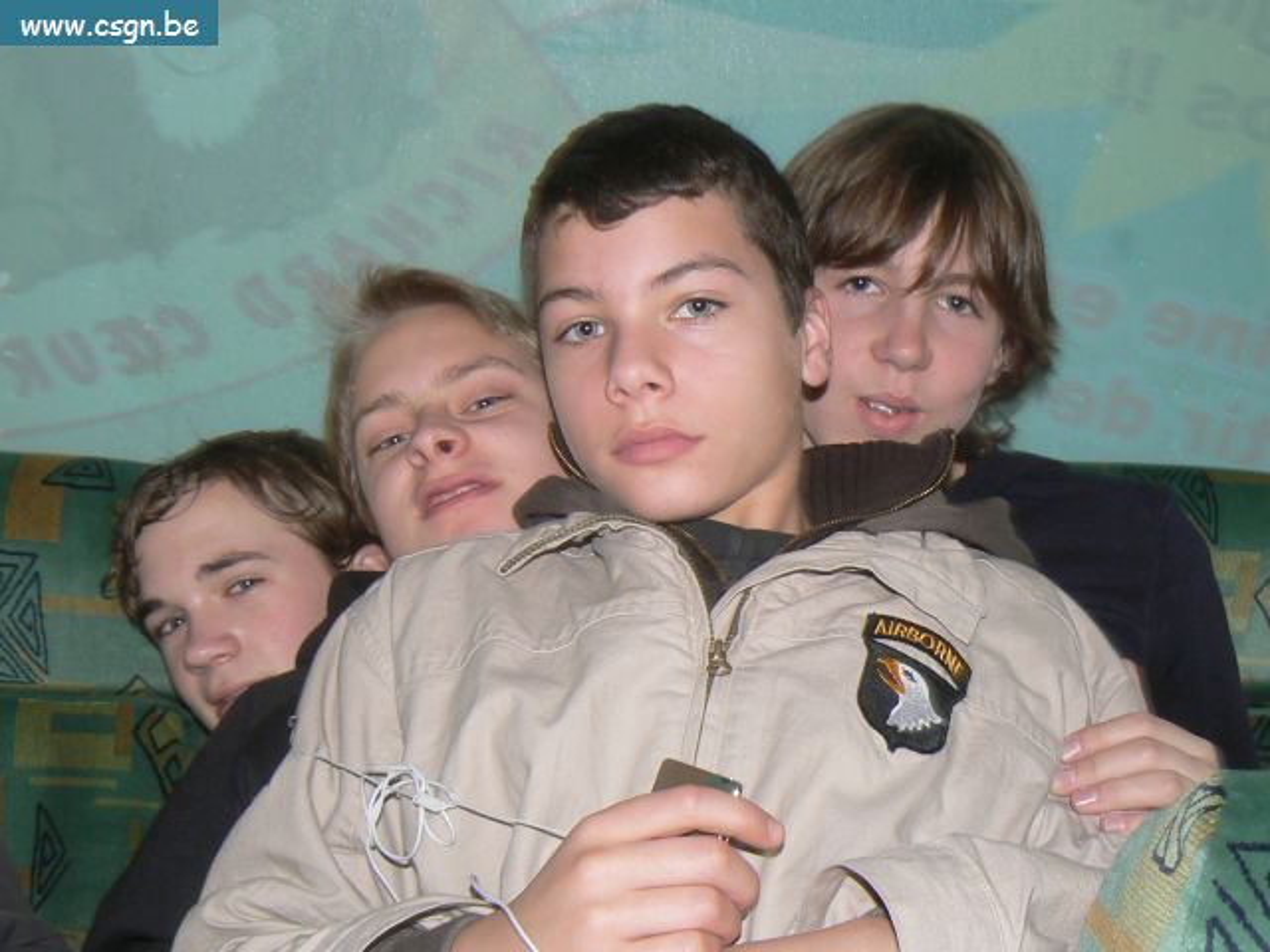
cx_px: 635
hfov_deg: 38.9
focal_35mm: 49
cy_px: 476
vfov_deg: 29.7
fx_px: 1798
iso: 100
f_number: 2.8
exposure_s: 1/30
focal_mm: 6
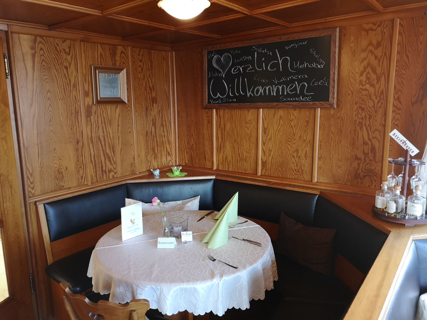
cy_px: 160
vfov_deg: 51.4
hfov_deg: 65.3
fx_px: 333
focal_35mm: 27
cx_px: 214
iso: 200
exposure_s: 1/50
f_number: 1.8
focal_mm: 3.95
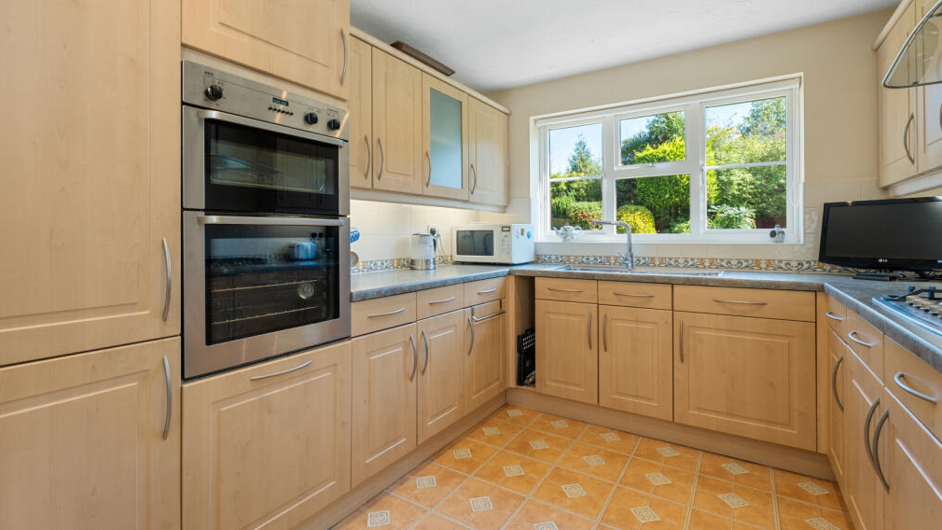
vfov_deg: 63.8
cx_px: 476
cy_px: 243
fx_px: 425
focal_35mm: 17
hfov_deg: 95.9
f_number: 8
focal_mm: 16
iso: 320
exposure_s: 1/2.5
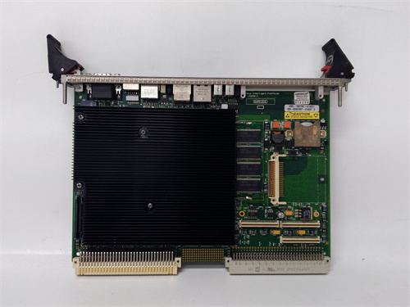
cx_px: 205
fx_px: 320
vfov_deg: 51.4
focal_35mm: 27
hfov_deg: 65.3
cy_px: 154
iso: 199
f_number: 2
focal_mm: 3.79
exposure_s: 1/33
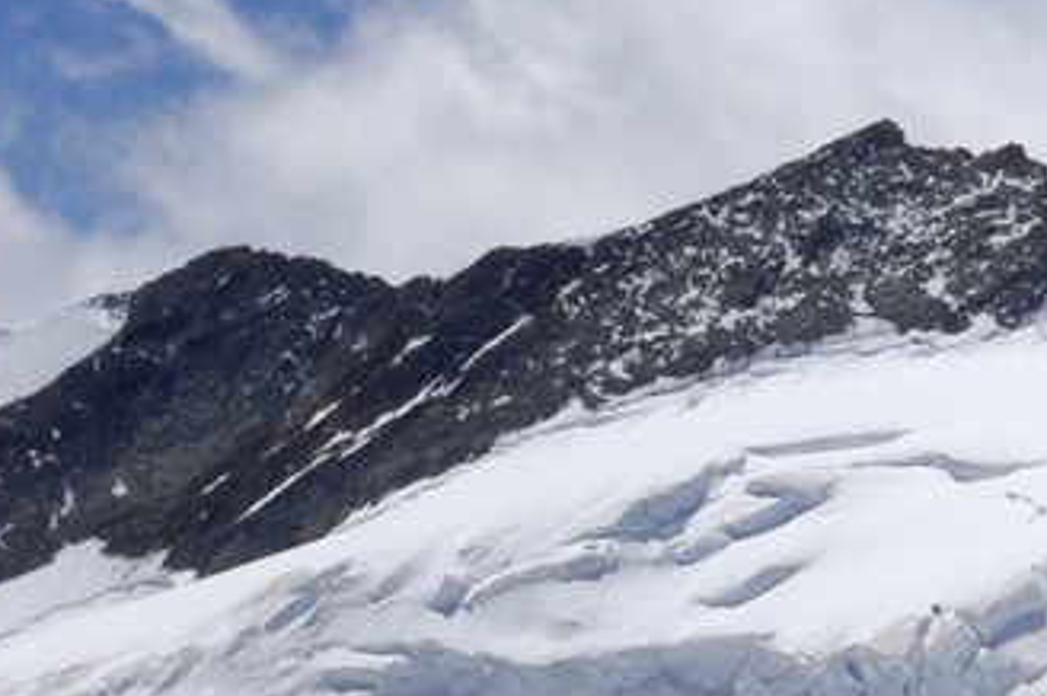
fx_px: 8077
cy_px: 1095
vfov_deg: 4.9
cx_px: 2512
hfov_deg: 7.0
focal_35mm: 278
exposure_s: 1/250
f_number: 14
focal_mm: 38
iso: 100
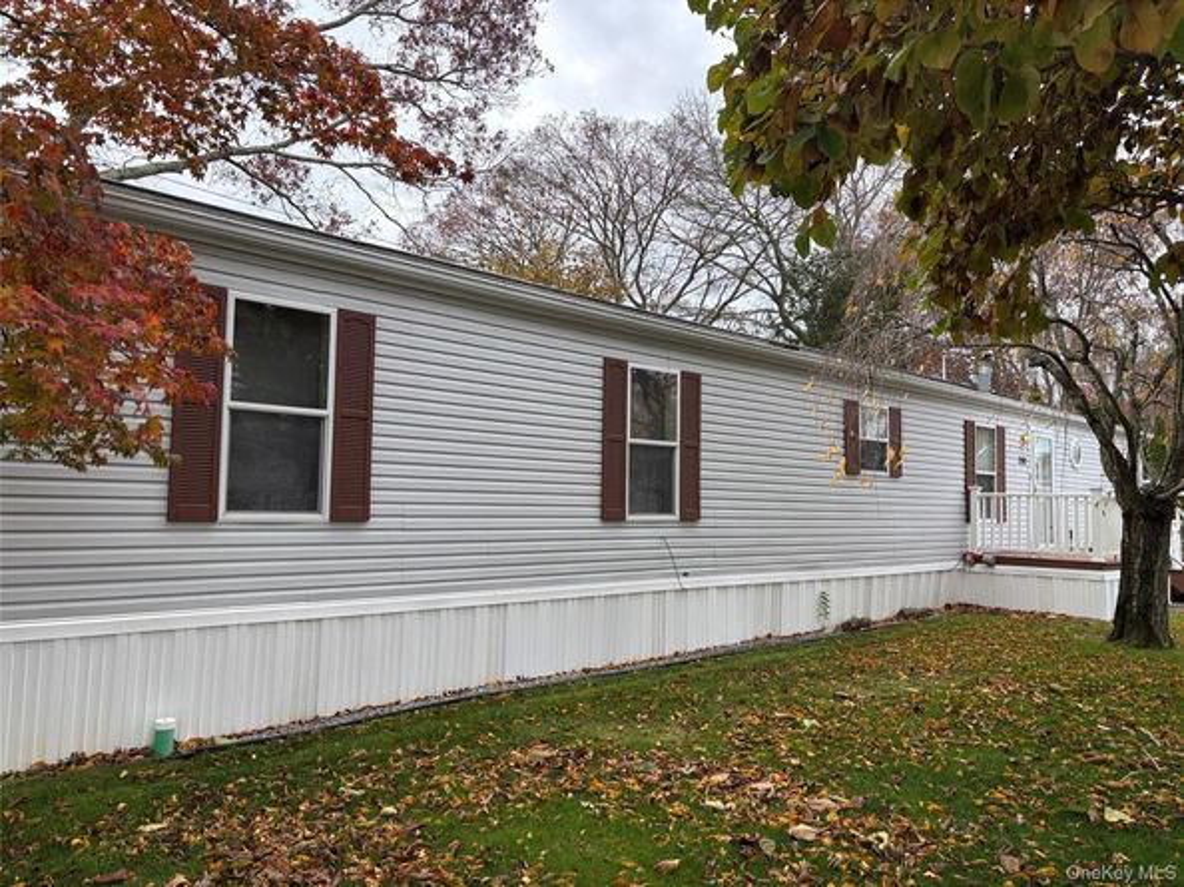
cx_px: 592
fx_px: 889
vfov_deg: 53.0
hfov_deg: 67.3
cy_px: 444
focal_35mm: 26
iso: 50
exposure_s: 1/608
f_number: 1.6
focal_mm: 5.96
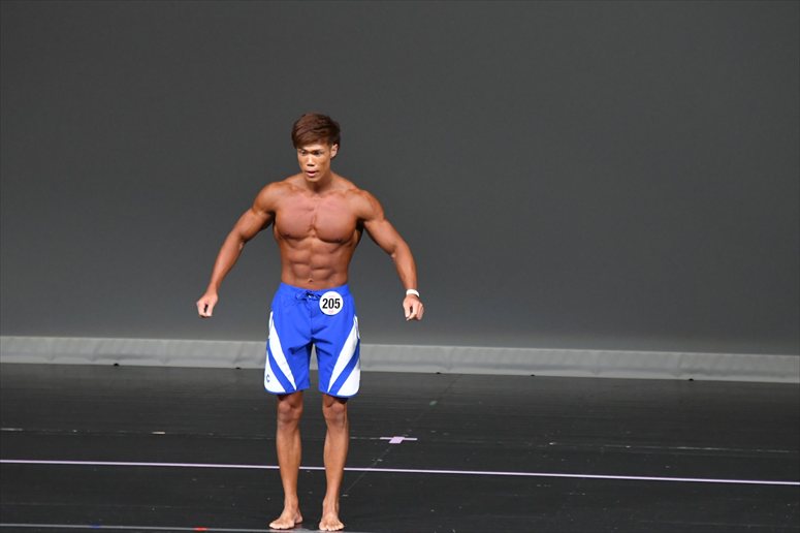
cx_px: 400
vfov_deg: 4.4
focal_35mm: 315
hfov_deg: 6.5
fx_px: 6997
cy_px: 266
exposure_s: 1/400
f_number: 5.6
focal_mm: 210
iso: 4000
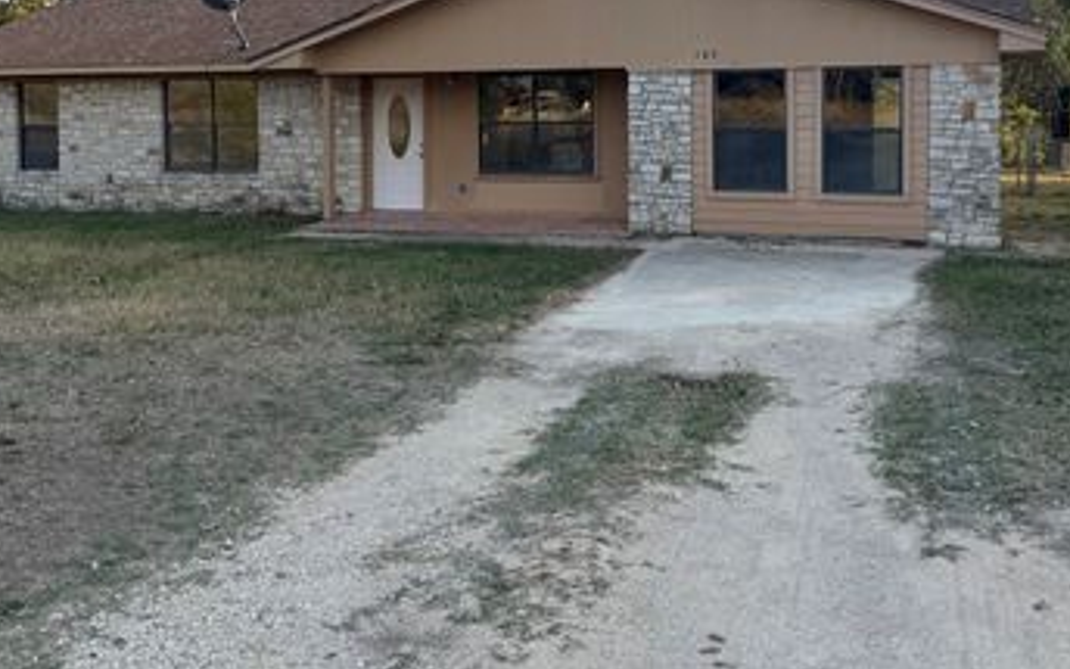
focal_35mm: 37
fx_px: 1079
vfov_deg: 33.3
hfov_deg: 52.7
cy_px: 120
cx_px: 579
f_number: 1.78
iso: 80
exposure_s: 1/1637
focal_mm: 6.76
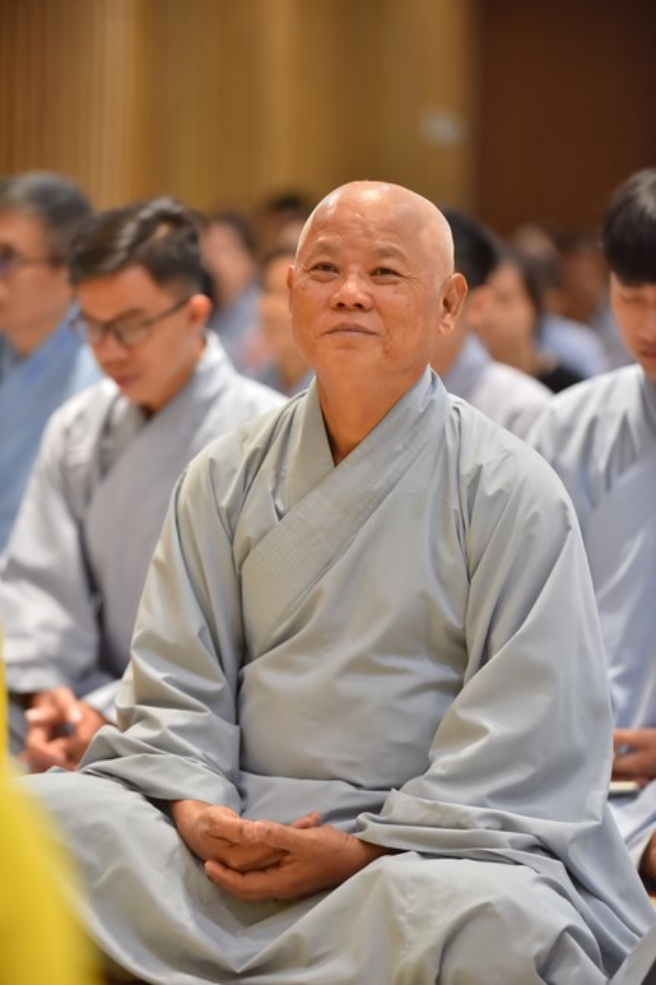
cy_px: 492
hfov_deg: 10.2
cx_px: 328
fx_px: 3692
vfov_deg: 15.2
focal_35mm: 135
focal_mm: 135
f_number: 2.8
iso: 1250
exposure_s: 1/250
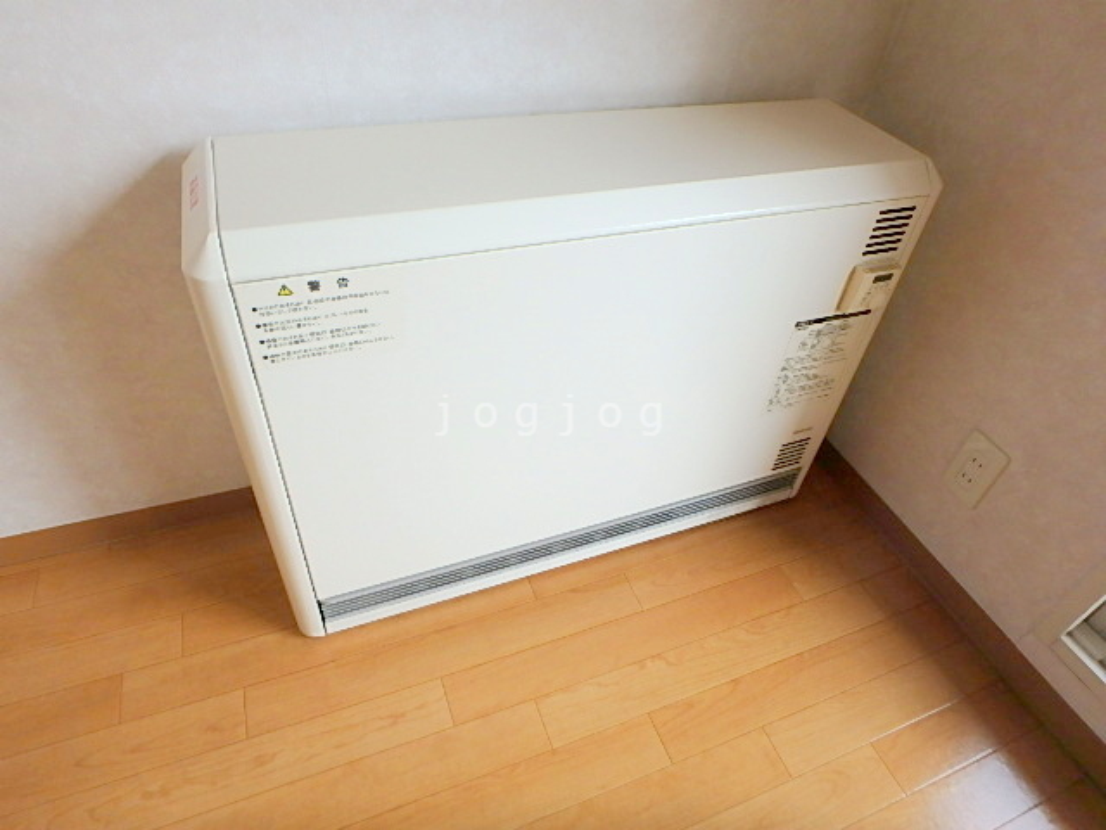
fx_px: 671
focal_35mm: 21
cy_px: 415
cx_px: 553
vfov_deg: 63.4
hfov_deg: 79.0
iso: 125
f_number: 3.5
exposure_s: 1/80
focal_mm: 3.7
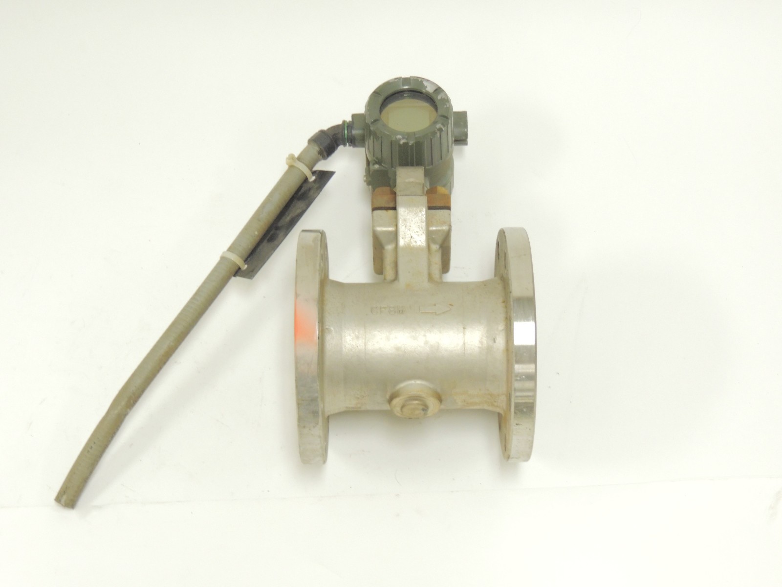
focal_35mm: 70
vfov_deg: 21.0
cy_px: 294
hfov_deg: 27.8
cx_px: 391
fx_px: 1581
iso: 450
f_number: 3.9
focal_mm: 12.4
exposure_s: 1/15
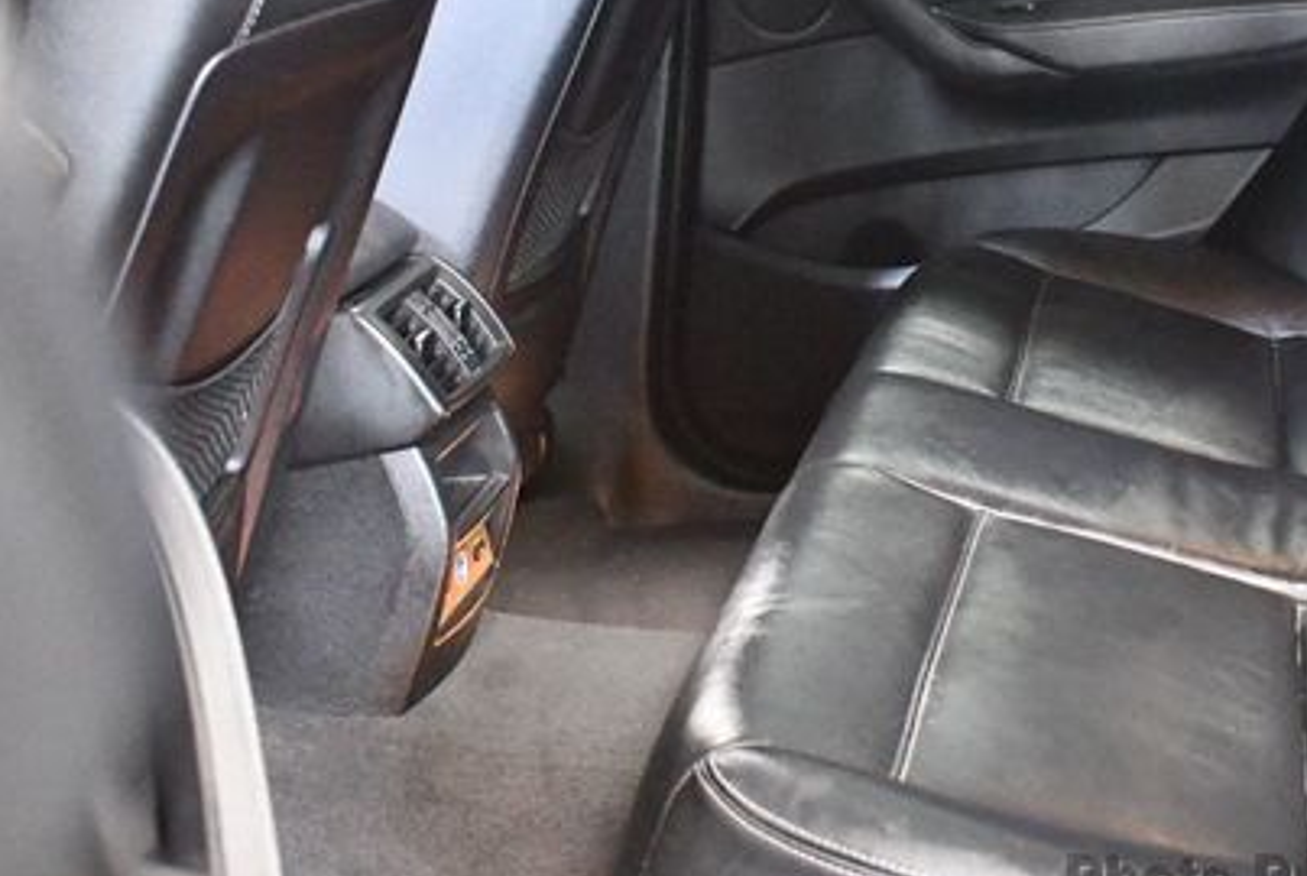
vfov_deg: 18.6
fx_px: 2654
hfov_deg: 27.2
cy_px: 250
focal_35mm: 73
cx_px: 1028
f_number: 3.8
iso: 11400
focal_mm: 23
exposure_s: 1/60
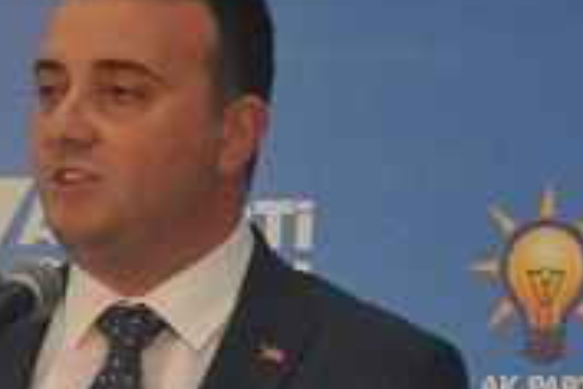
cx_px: 115
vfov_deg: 1.4
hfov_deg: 2.1
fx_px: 15610
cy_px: 397
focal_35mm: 964
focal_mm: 170
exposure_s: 1/40
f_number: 5.6
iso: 400
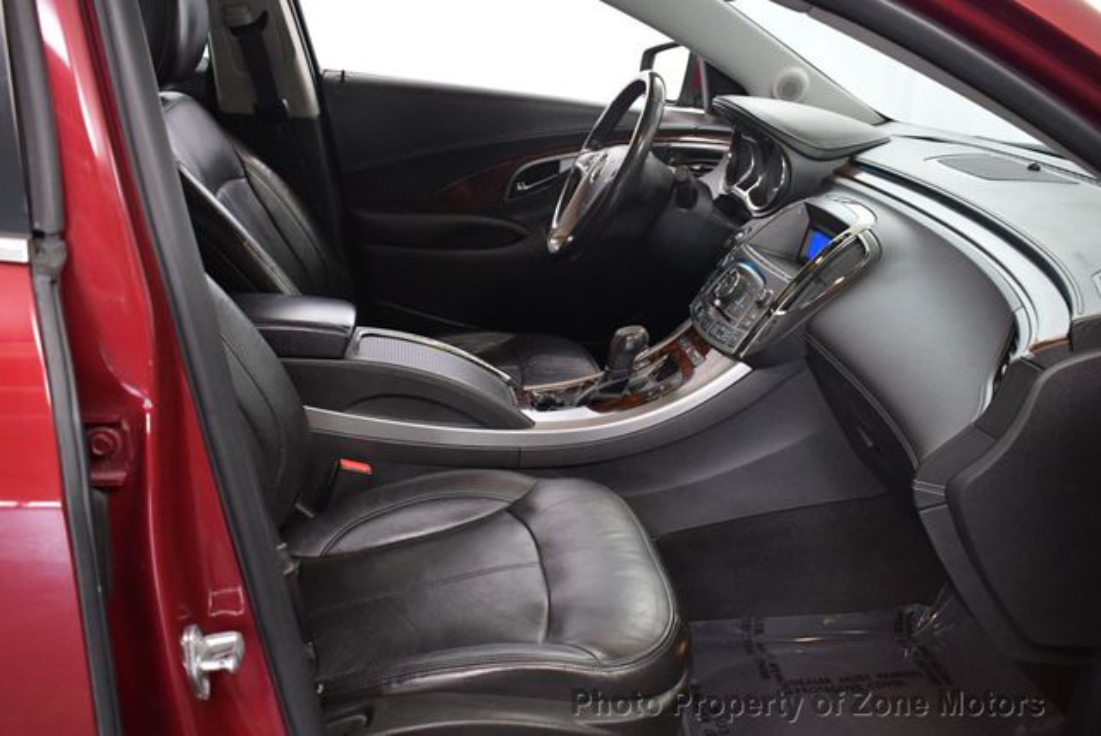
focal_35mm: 36
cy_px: 368
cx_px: 550
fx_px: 1102
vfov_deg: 36.9
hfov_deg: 53.1
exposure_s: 1/125
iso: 2500
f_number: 3.5
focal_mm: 18
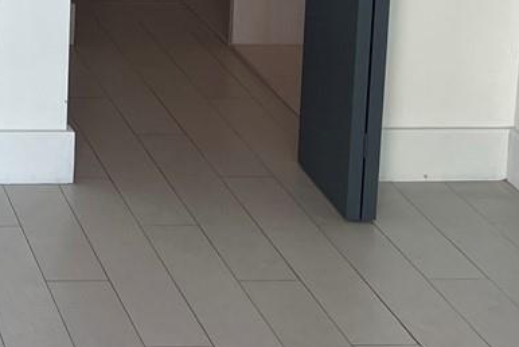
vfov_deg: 11.6
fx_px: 1616
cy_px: -226
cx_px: -200
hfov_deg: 16.9
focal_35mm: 112
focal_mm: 5.7
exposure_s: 1/168
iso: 40
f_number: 1.5
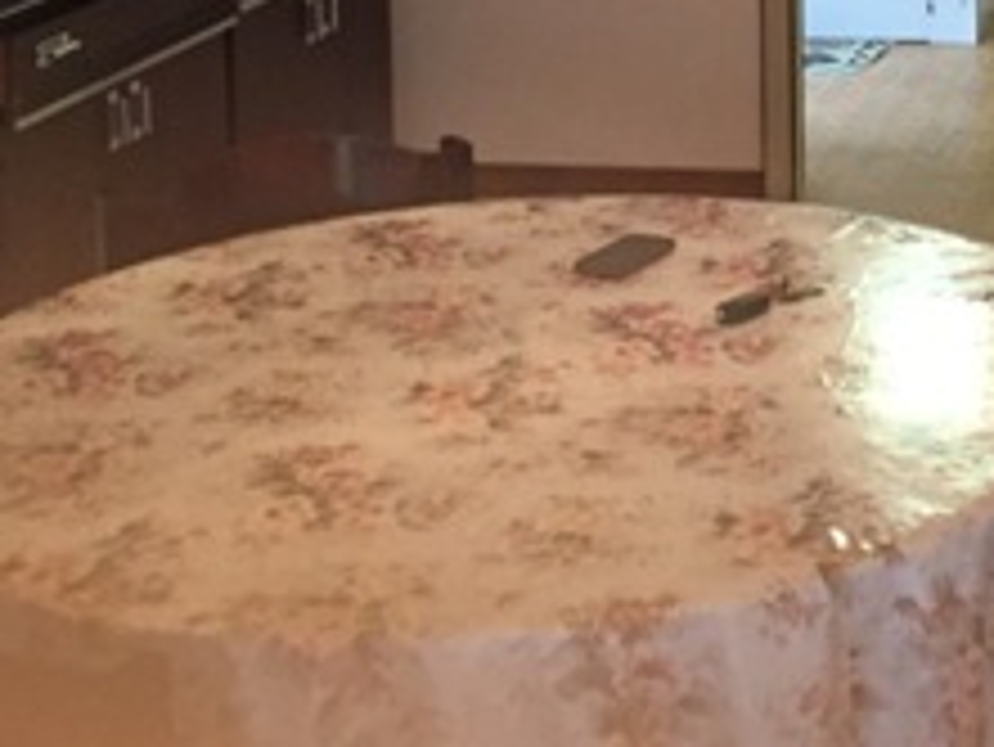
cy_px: -189
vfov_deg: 16.7
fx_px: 2413
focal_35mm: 84
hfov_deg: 22.6
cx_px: 936
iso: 250
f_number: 2.2
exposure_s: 1/25
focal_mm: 4.15
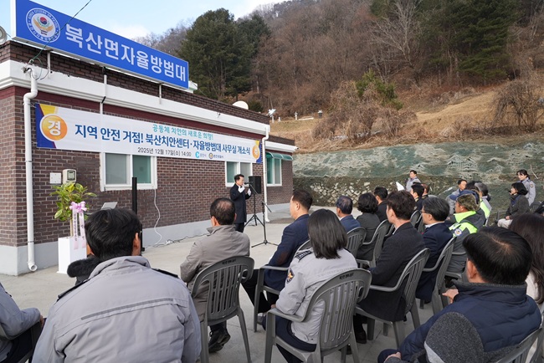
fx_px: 363
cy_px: 182
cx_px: 272
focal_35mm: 24
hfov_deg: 73.7
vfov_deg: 53.2
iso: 400
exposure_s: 1/250
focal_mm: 24
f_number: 7.1
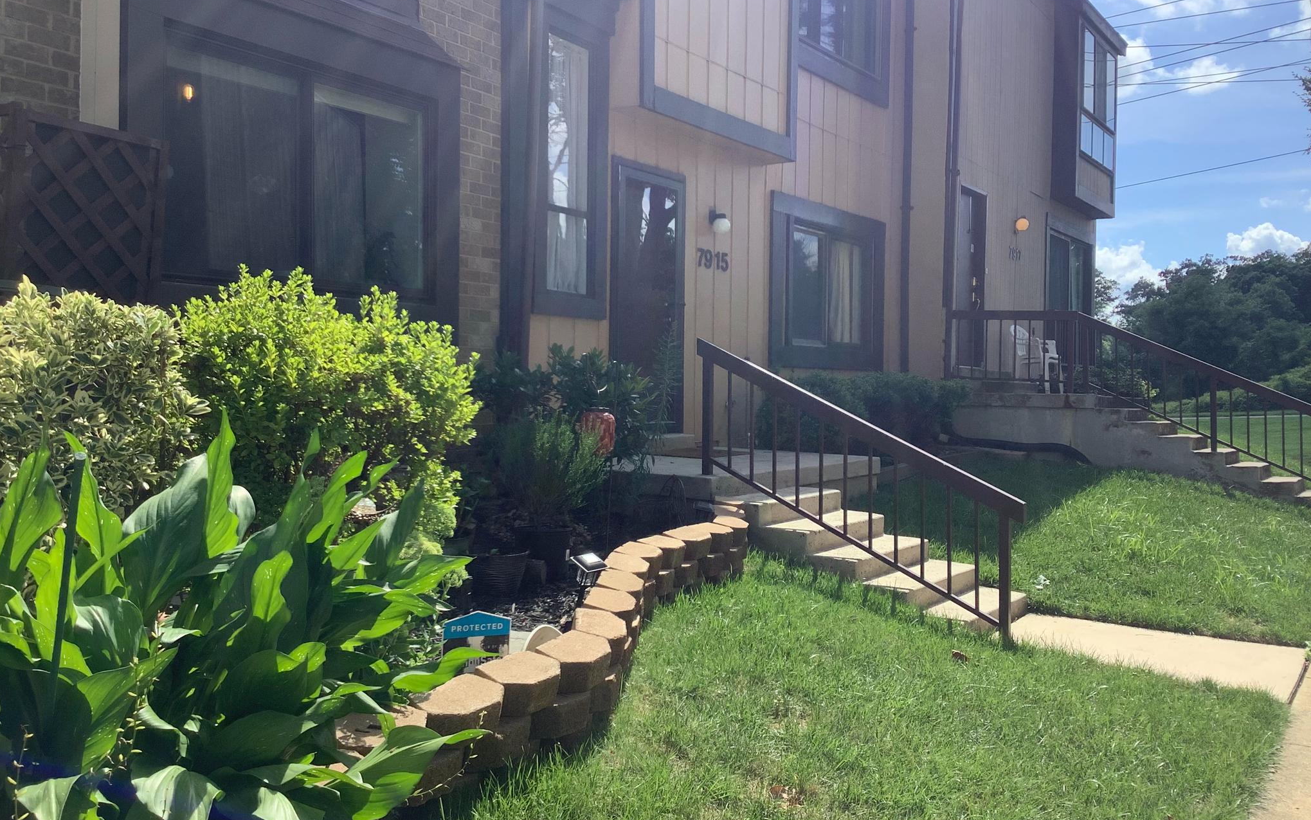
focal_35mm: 33
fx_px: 1179
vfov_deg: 38.3
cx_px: 654
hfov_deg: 58.1
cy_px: 412
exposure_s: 1/604
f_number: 2.4
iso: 25
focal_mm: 3.3
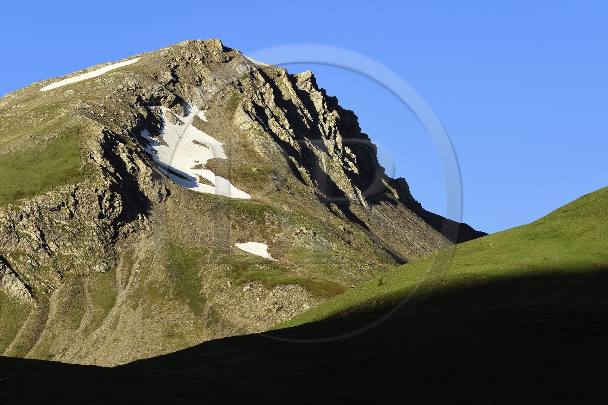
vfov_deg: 11.0
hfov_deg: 16.4
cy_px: 202
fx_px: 2111
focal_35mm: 125
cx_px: 304
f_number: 9
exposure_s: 1/320
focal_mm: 125
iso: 200
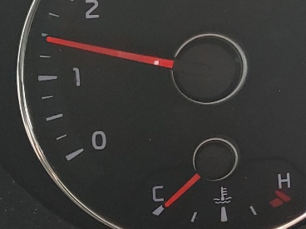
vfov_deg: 12.7
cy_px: -63
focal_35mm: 113
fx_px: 999
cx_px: 547
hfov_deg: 15.1
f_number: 1.5
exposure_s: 1/120
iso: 50
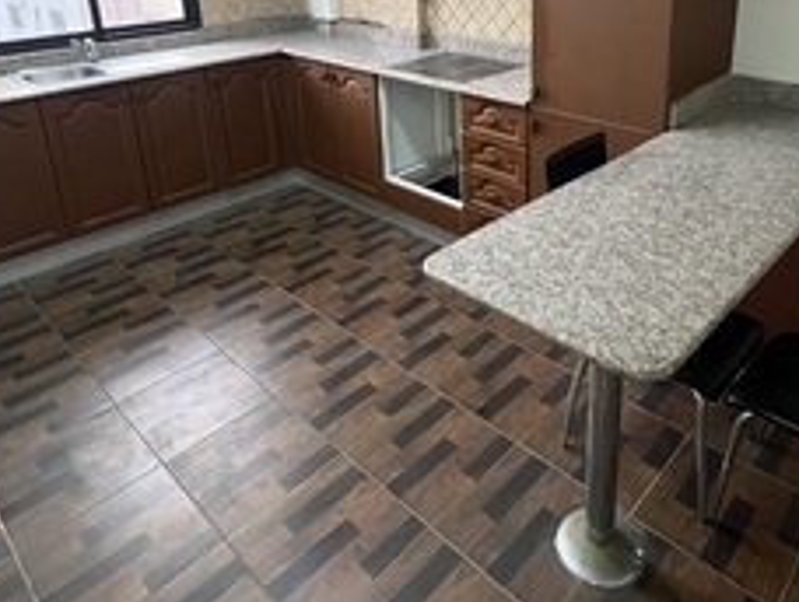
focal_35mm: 26
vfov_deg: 50.1
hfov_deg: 66.7
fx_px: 601
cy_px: 121
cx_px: 471
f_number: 1.8
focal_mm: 1.57
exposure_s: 1/50
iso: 640
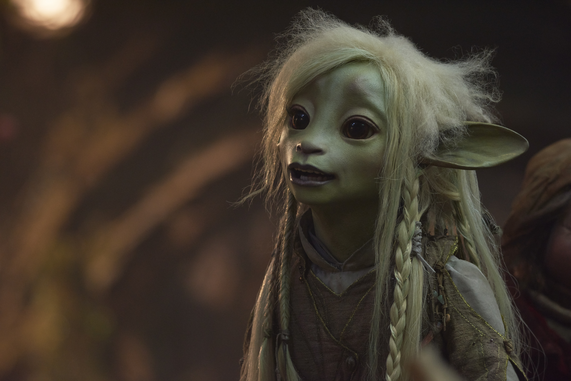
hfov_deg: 7.4
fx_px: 4442
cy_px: 190
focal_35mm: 280
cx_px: 286
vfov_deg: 4.9
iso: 1250
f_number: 5.6
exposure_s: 1/200
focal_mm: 280
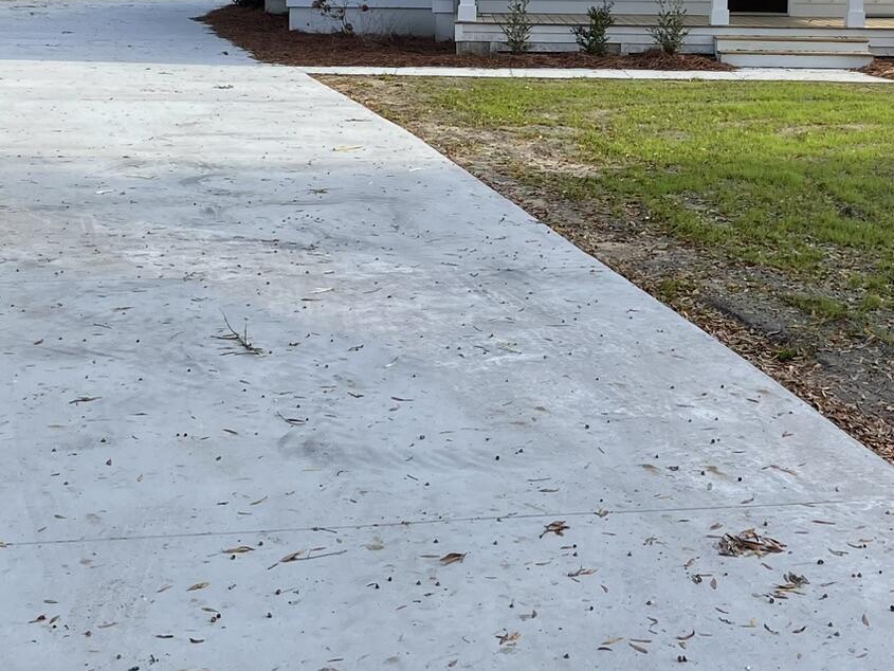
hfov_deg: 30.5
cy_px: 59
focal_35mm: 63
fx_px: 1627
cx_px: 609
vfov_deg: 22.7
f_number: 1.6
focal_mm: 4.2
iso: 32
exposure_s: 1/779
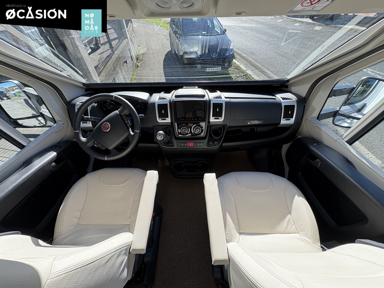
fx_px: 155
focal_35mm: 14
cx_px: 192
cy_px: 144
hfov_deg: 102.1
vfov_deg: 85.7
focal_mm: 2.22
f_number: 2.2
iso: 64
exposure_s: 1/289
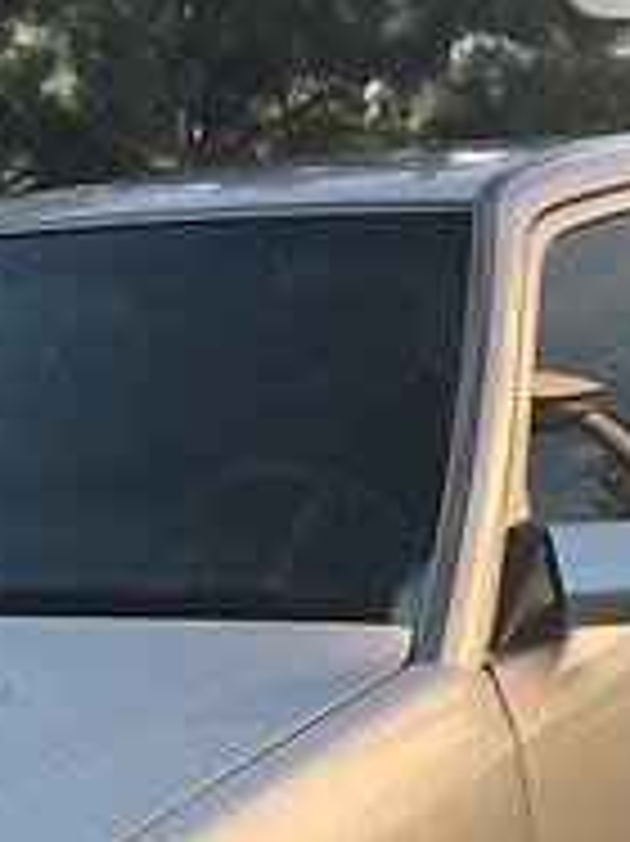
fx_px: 2259
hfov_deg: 15.9
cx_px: 261
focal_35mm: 93
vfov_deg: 19.3
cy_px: 1121
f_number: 2.2
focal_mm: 4.2
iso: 32
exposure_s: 1/720
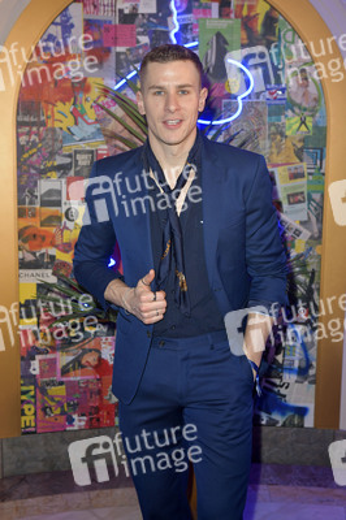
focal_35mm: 48
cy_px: 260
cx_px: 173
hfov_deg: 28.0
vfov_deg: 41.1
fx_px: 693
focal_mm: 48
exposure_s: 1/250
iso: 1250
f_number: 5
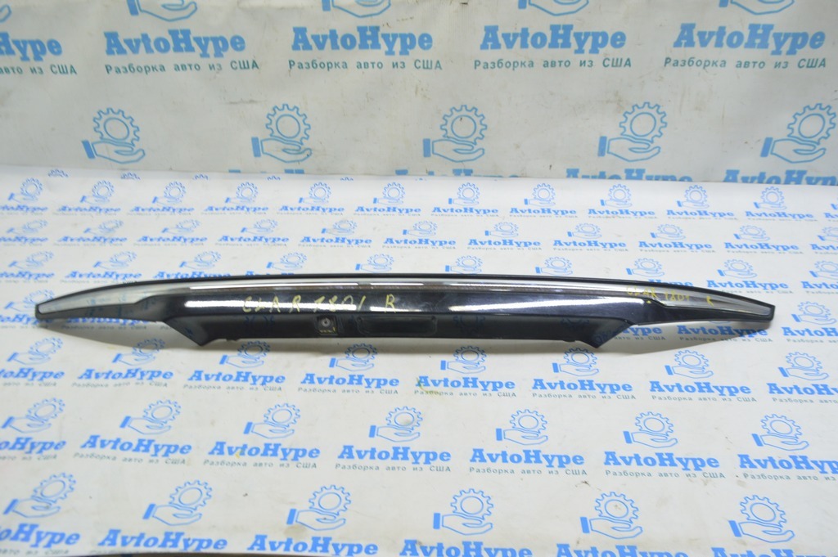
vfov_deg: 47.9
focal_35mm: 27
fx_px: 628
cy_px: 278
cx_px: 419
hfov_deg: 67.4
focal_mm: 18
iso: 400
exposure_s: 1/15
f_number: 5.6
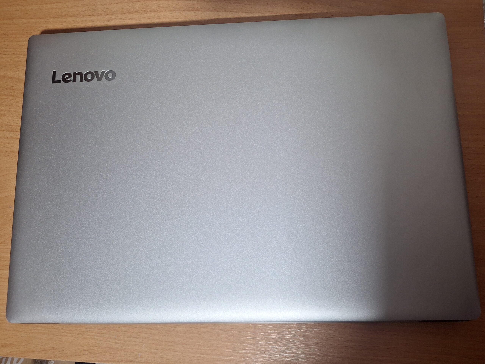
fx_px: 322
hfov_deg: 73.9
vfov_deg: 58.9
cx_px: 242
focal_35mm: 23
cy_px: 182
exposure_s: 1/25
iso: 250
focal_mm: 5.54
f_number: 1.8
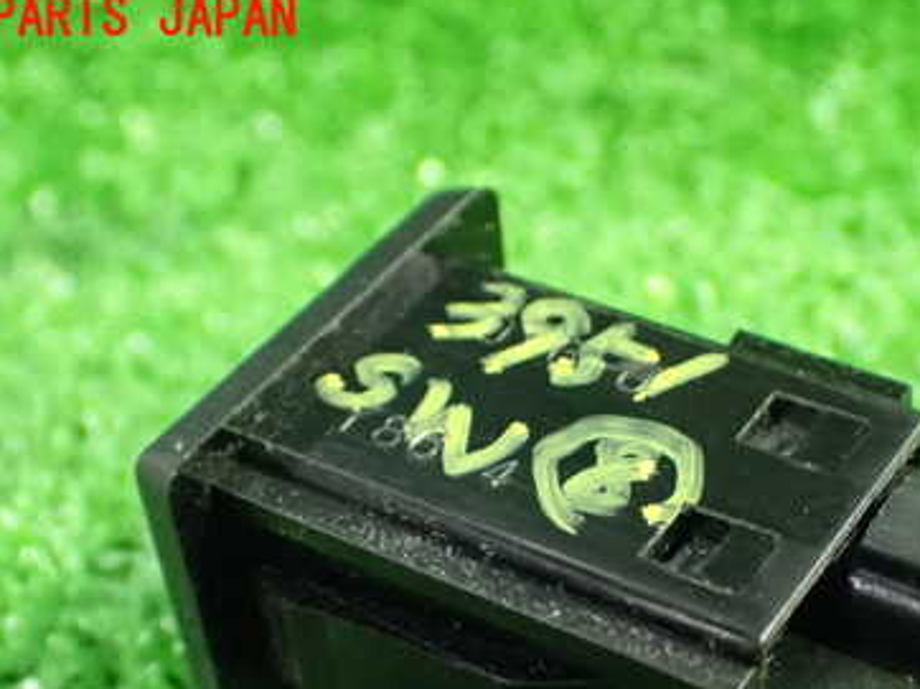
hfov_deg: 26.6
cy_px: 559
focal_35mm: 73
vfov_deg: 19.9
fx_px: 1939
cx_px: 597
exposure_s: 1/40
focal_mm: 7.84
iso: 1600
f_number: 2.9
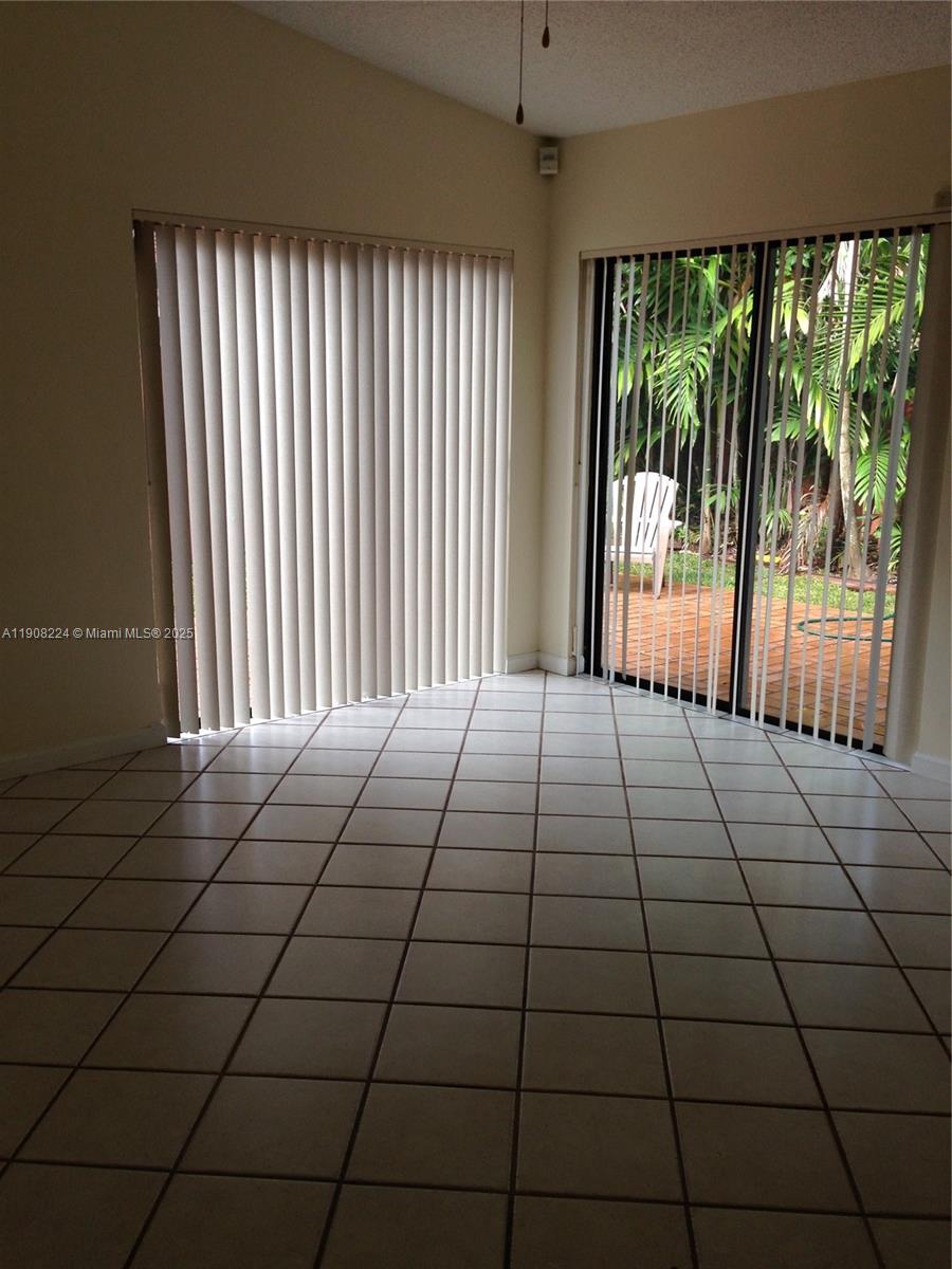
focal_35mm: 33
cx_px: 476
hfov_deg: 42.9
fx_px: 1210
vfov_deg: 55.4
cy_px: 634
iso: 50
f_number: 2.4
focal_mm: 4.12
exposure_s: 1/60
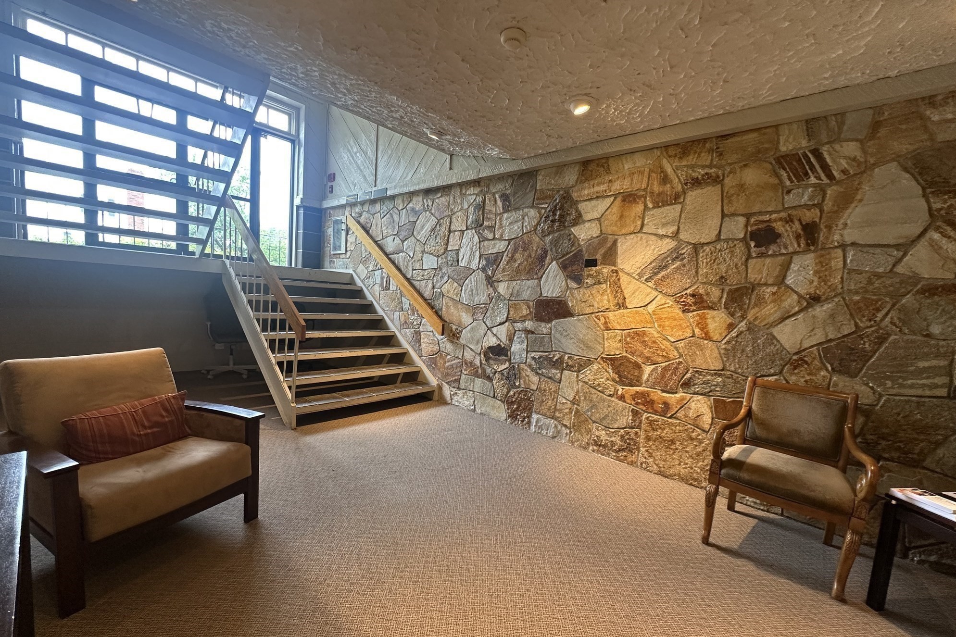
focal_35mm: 15
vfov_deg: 77.2
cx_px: 477
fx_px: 398
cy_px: 338
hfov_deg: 100.4
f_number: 2.2
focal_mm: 2.22
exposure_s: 1/60
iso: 160
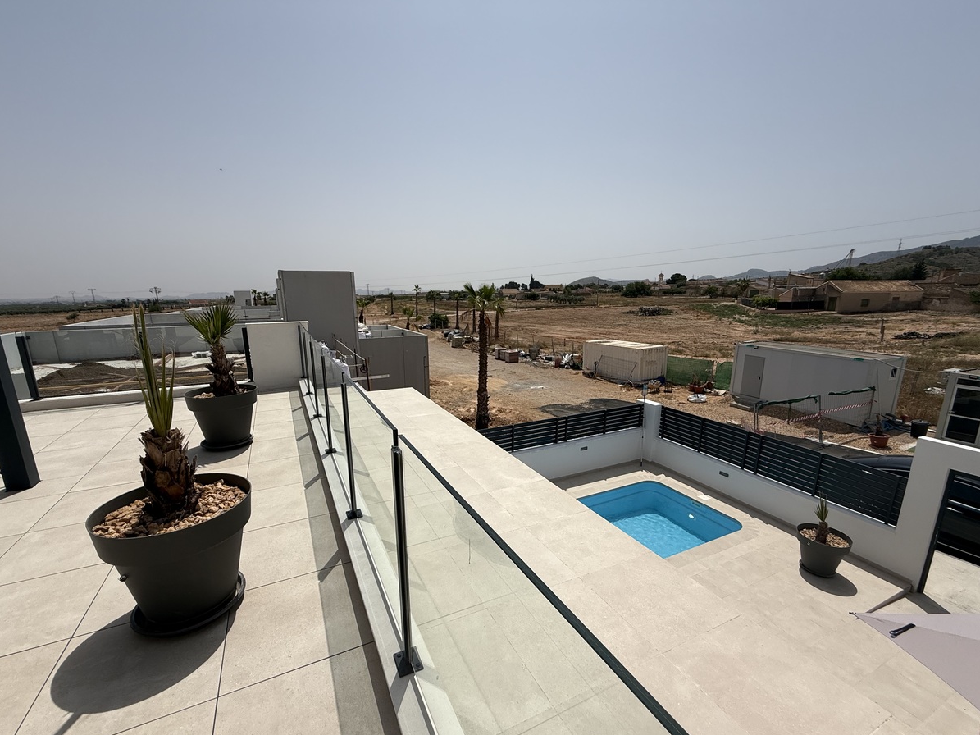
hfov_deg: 98.2
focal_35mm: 15
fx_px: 425
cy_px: 390
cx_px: 483
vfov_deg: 81.6
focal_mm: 2.22
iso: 50
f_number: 2.2
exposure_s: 1/6173
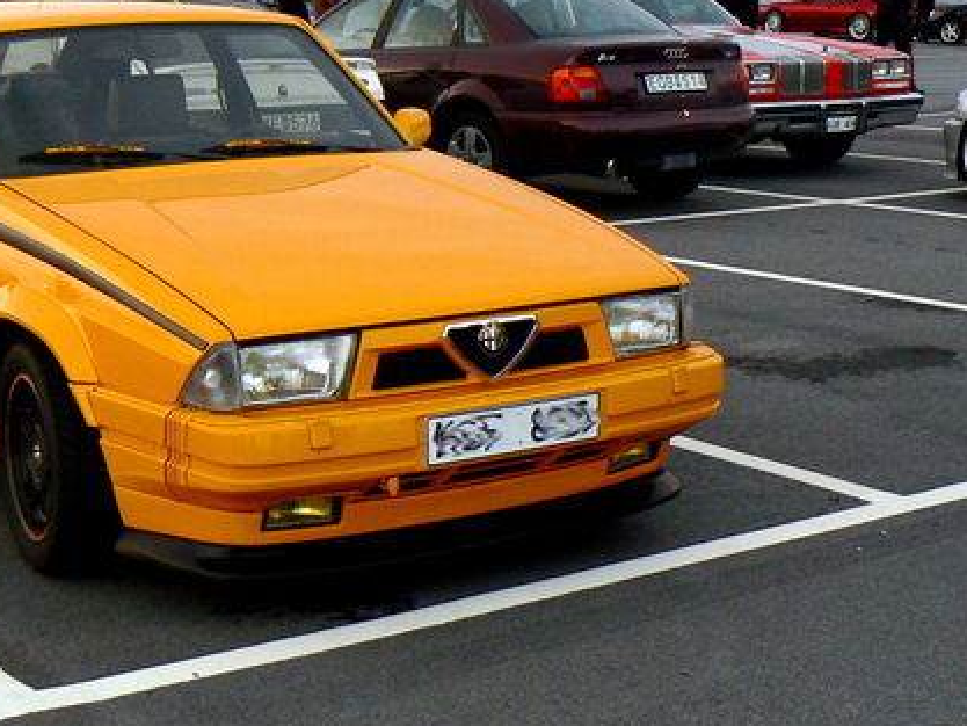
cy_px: 288
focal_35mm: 69
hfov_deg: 27.8
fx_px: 1928
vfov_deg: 21.3
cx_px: 267
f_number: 2.8
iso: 80
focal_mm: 6.2
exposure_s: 1/30
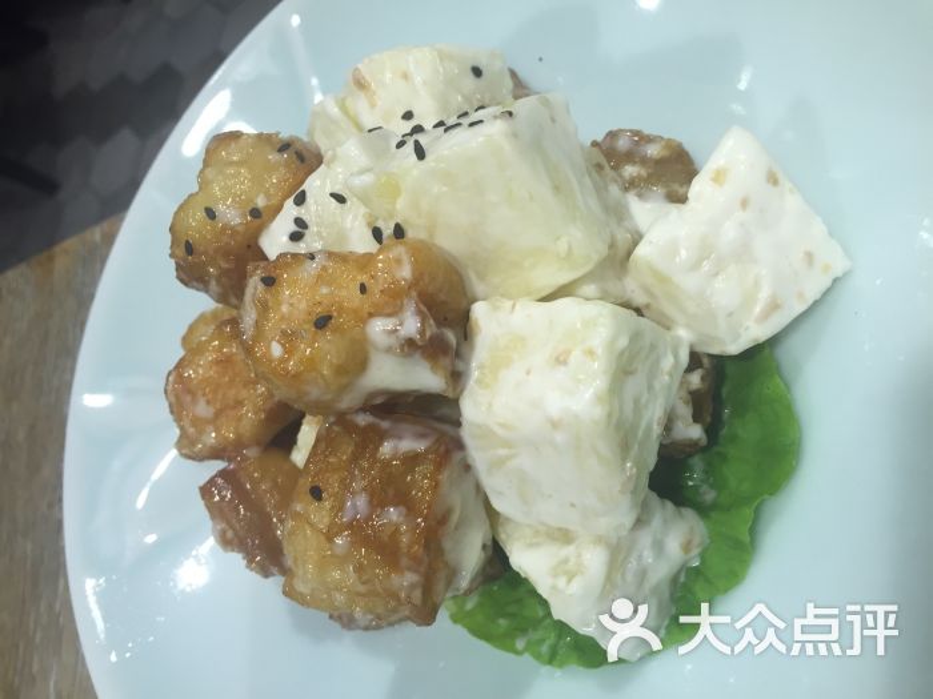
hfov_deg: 61.7
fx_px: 782
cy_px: 350
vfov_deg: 48.2
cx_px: 466
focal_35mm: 29
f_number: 2.2
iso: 32
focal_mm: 4.15
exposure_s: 1/40
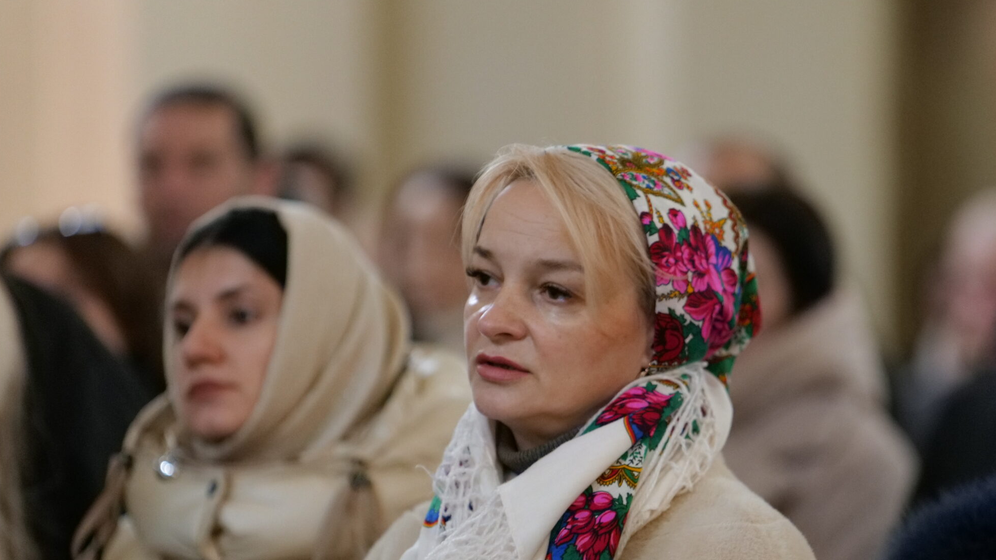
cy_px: 364
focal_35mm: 244
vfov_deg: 5.0
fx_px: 6445
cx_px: 625
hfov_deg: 8.8
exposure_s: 1/125
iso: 6400
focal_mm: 179
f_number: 2.8
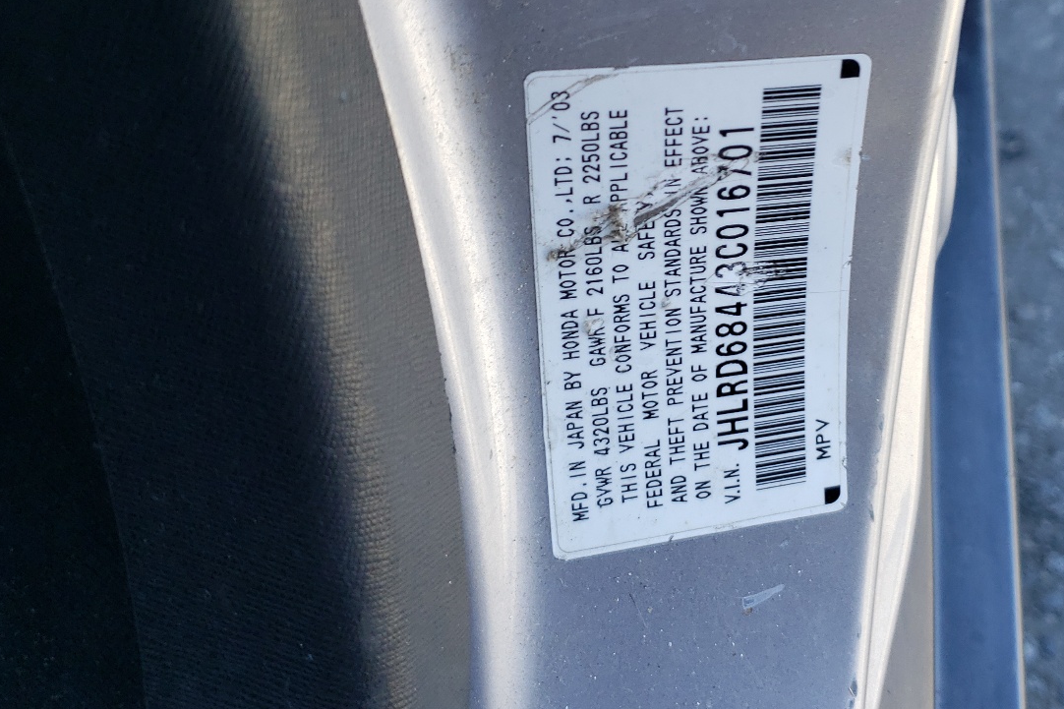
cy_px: 207
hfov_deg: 47.5
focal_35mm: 40
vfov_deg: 32.9
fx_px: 1182
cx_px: 733
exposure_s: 1/196
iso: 50
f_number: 1.5
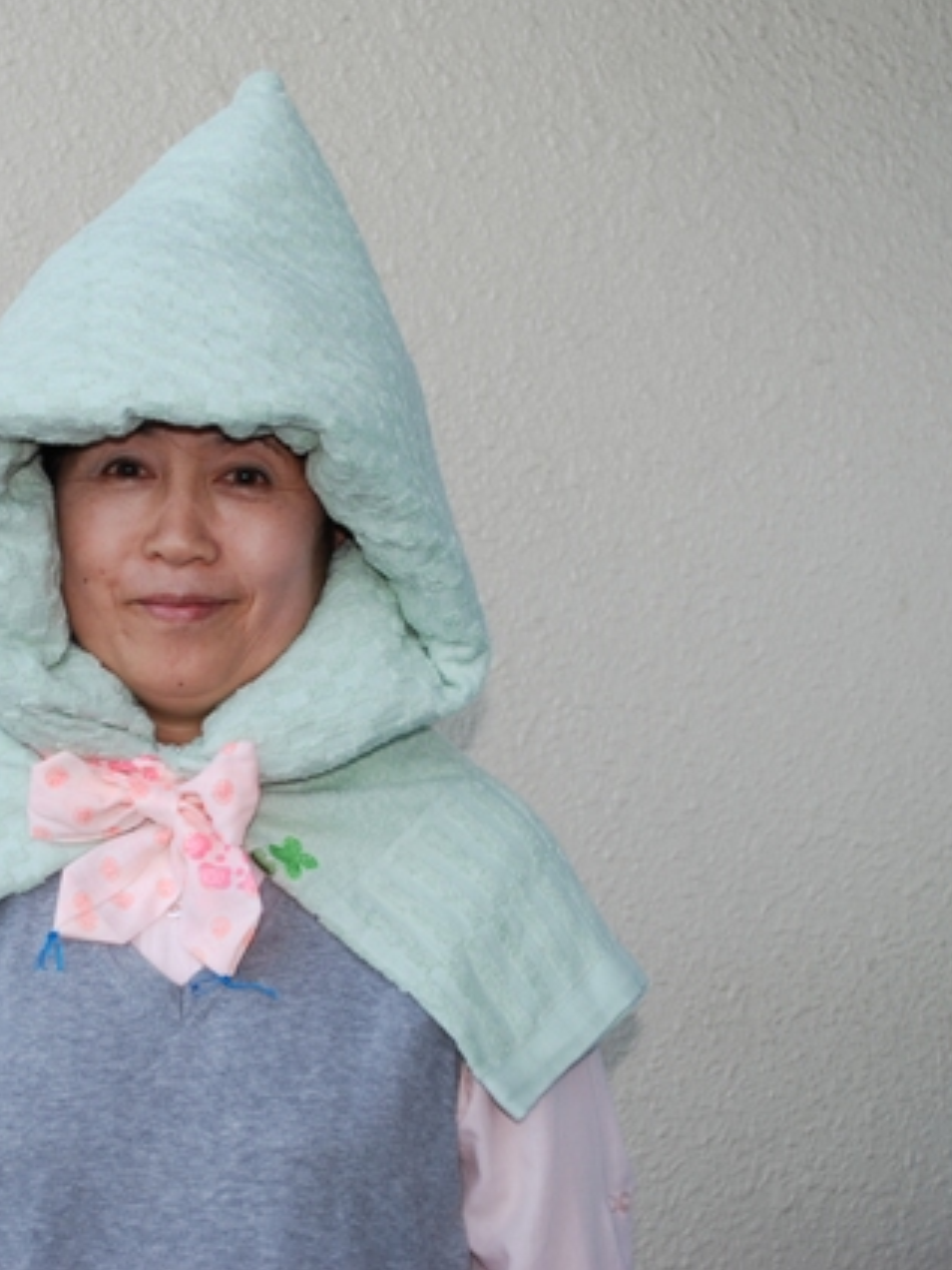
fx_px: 2714
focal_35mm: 74
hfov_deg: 19.7
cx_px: 183
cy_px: 635
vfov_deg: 26.3
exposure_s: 1/80
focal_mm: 34
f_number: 5
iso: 200
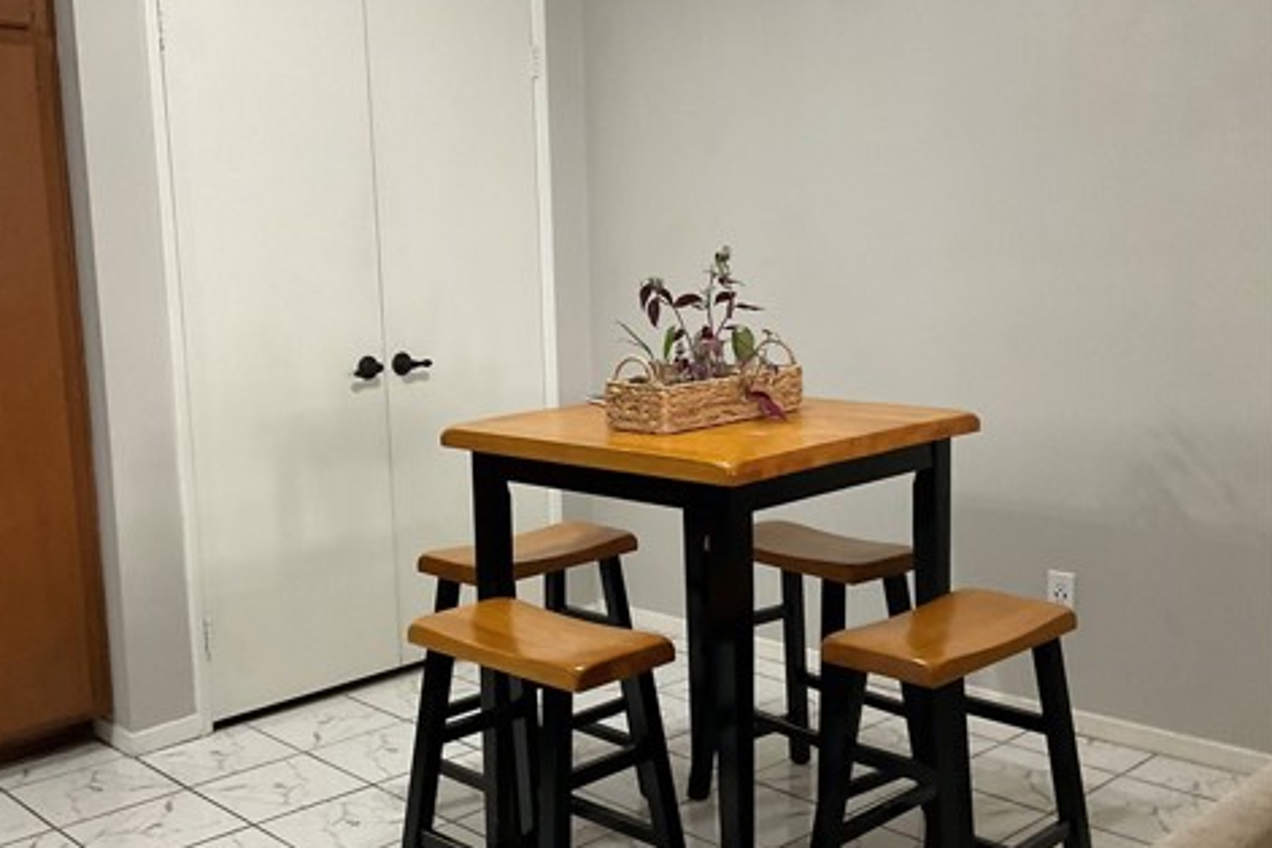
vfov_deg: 32.6
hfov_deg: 47.4
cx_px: 629
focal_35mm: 41
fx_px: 1449
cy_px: 446
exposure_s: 1/60
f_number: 1.8
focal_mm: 3
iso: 125
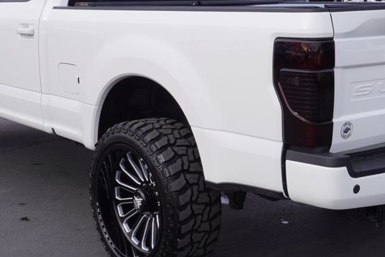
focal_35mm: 64
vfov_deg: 21.3
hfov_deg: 31.4
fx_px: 685
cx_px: 206
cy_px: 105
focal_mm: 22
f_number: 9
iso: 100
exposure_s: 1/125
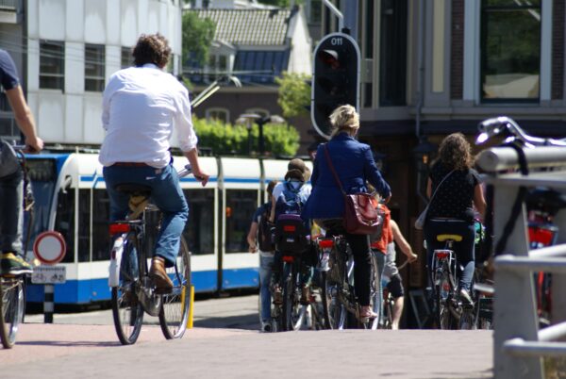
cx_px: 283
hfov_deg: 7.6
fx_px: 4251
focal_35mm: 270
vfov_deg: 5.1
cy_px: 190
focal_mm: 180
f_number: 6.3
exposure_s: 1/320
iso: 100
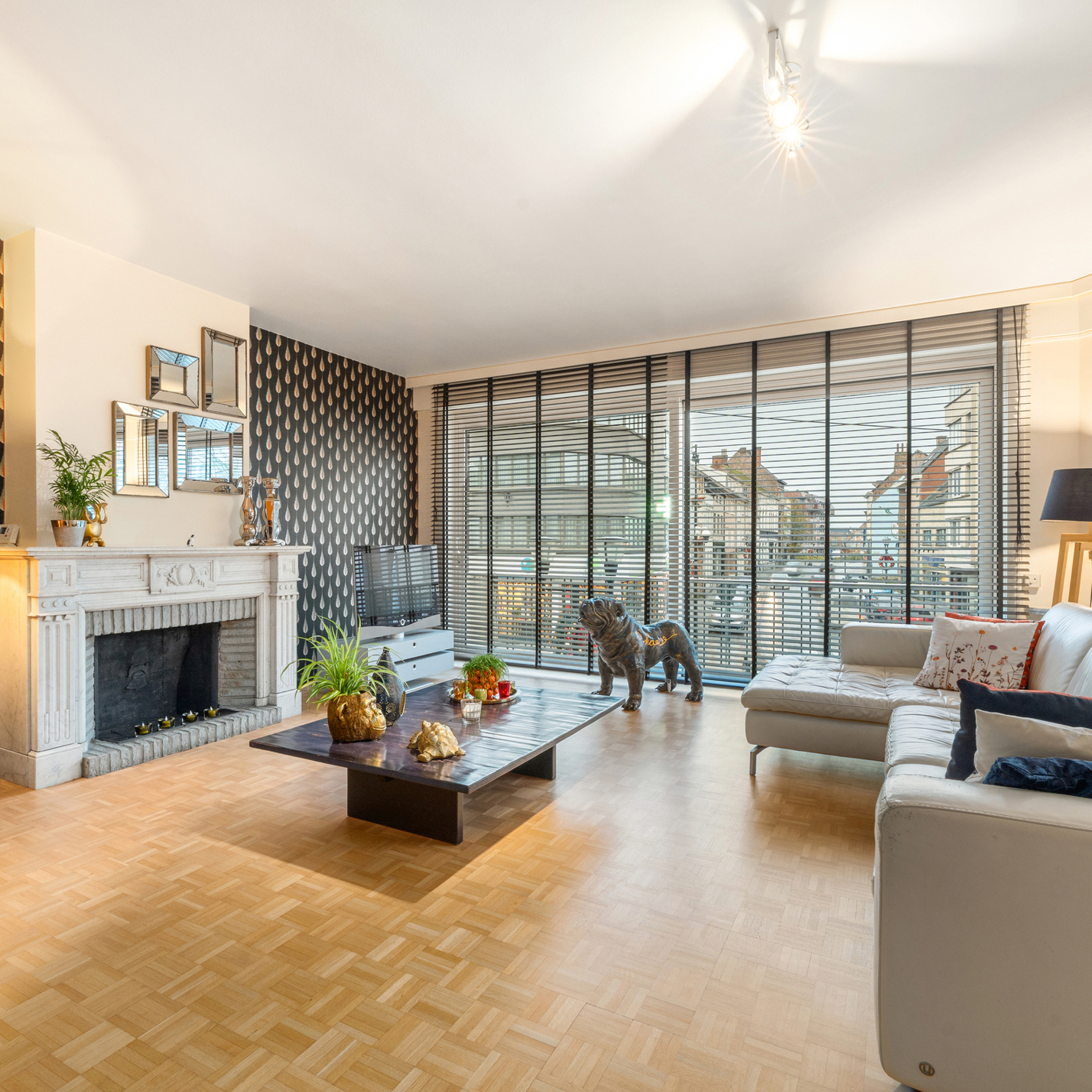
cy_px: 549
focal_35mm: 18
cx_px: 520
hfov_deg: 80.7
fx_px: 642
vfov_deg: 80.7
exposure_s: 1/2.5
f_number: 11
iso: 320
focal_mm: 14
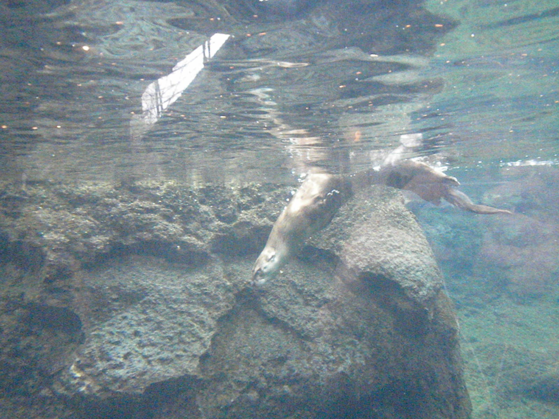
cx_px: 280
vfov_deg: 38.7
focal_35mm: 37
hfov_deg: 50.1
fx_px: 597
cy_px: 210
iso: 3200
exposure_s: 1/253
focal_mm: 6.6
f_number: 3.5
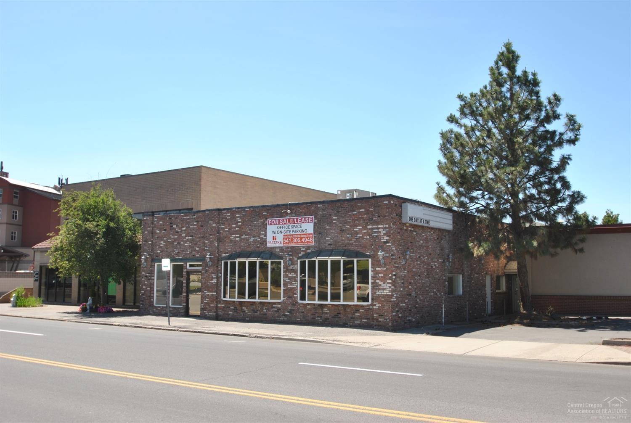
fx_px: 632
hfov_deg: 53.0
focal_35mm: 36
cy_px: 212
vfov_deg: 37.0
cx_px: 316
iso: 100
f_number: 7.1
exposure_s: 1/200
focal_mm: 24
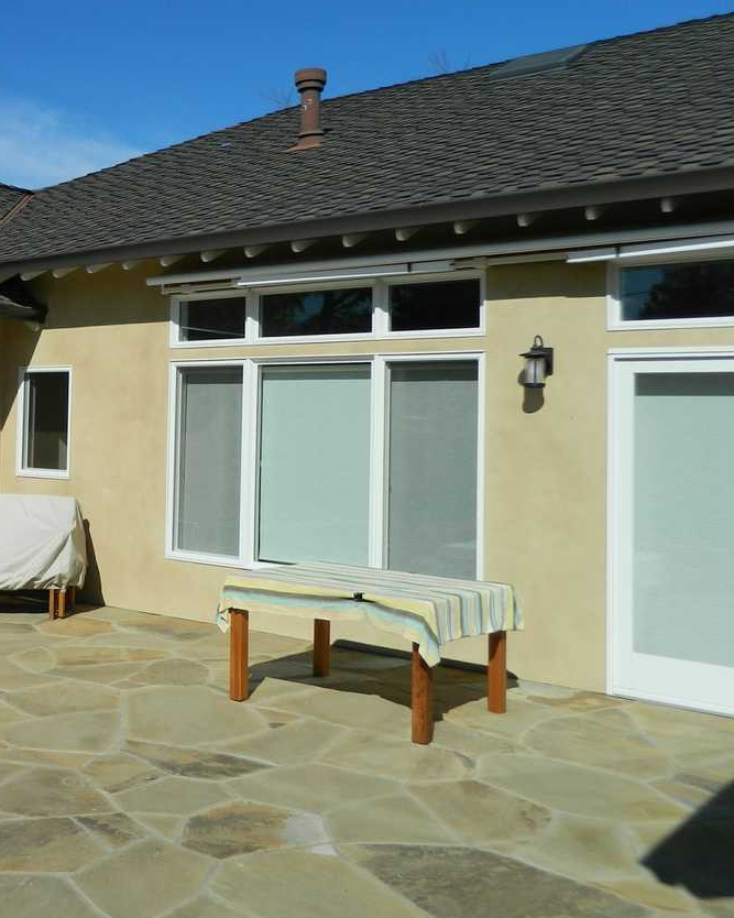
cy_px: 383
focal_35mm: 39
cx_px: 105
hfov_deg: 36.4
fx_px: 1059
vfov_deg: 46.7
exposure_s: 1/250
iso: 80
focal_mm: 4.5
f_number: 8.7
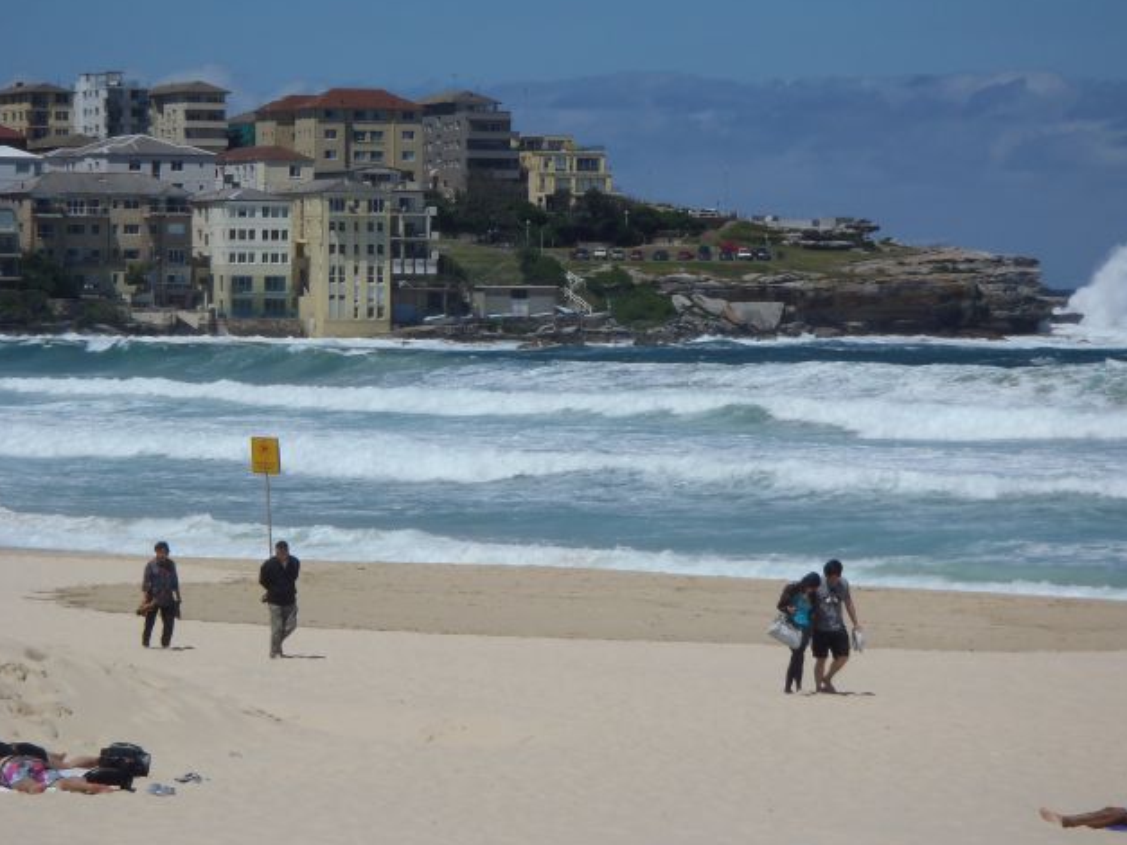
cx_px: 559
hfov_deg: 13.8
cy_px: 419
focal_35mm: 143
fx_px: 4655
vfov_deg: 10.4
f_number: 5.9
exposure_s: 1/1000
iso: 80
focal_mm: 25
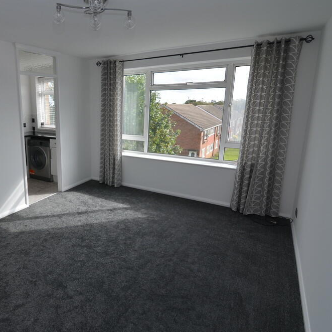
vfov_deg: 70.5
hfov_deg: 67.1
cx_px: 93
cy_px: 165
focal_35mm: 22
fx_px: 235
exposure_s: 1/200
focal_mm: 11
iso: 200
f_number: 7.1
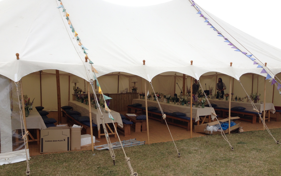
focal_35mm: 36
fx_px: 276
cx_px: 140
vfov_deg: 35.2
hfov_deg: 54.0
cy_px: 106
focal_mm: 4.13
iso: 50
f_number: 2.4
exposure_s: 1/1085
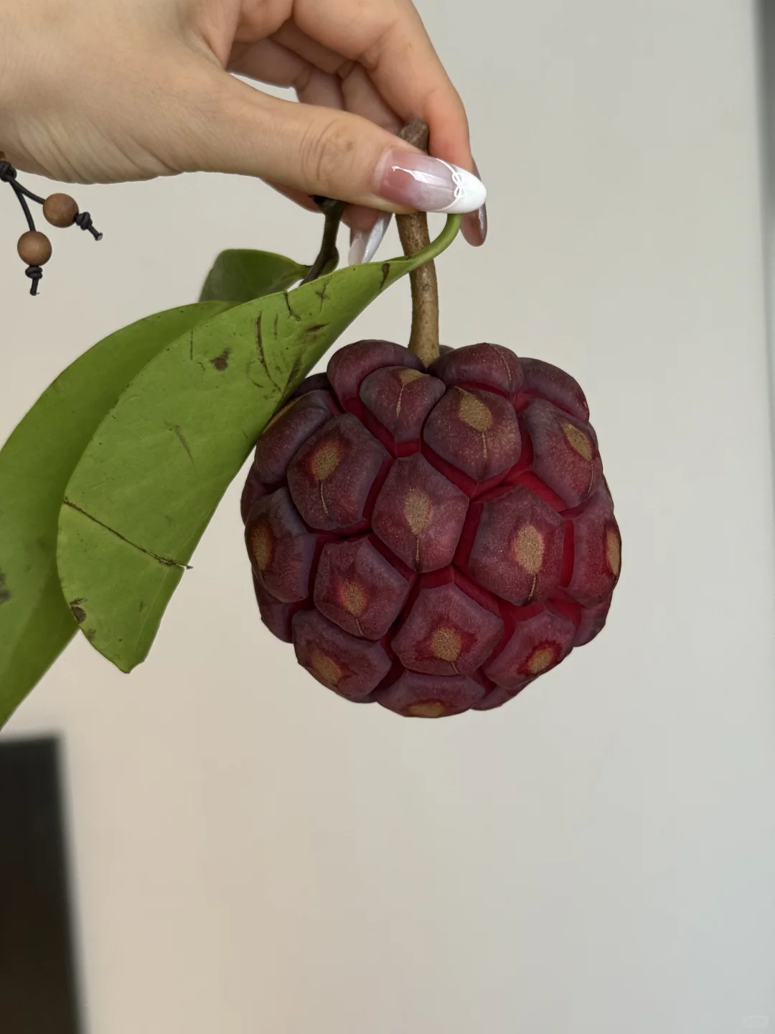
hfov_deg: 30.3
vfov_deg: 39.7
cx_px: 388
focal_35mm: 48
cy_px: 517
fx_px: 1433
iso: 160
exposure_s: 1/60
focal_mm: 6.76
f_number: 1.78
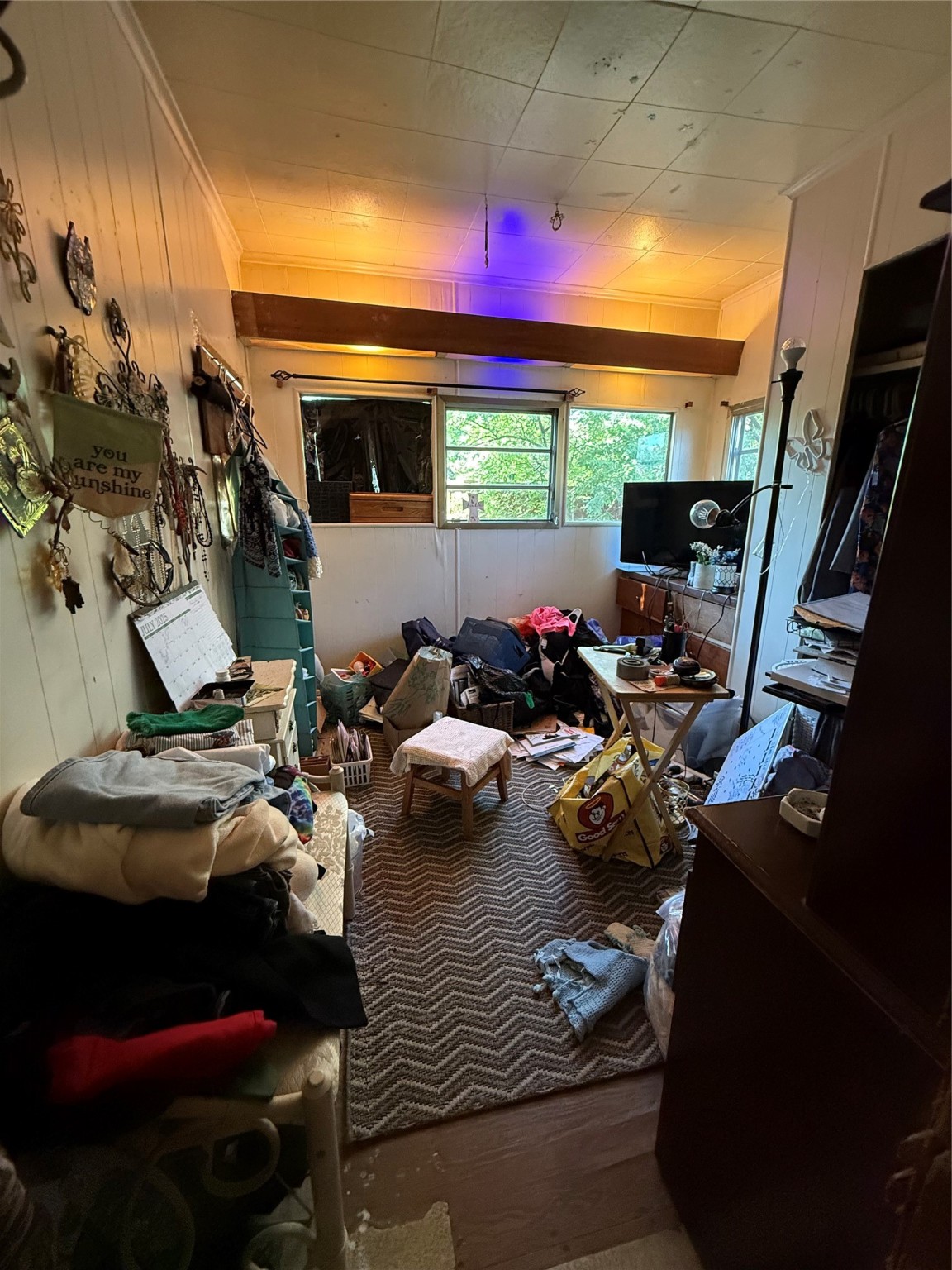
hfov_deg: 85.7
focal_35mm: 14
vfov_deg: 102.1
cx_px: 476
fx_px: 513
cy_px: 635
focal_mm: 2.22
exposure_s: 1/60
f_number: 2.2
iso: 640
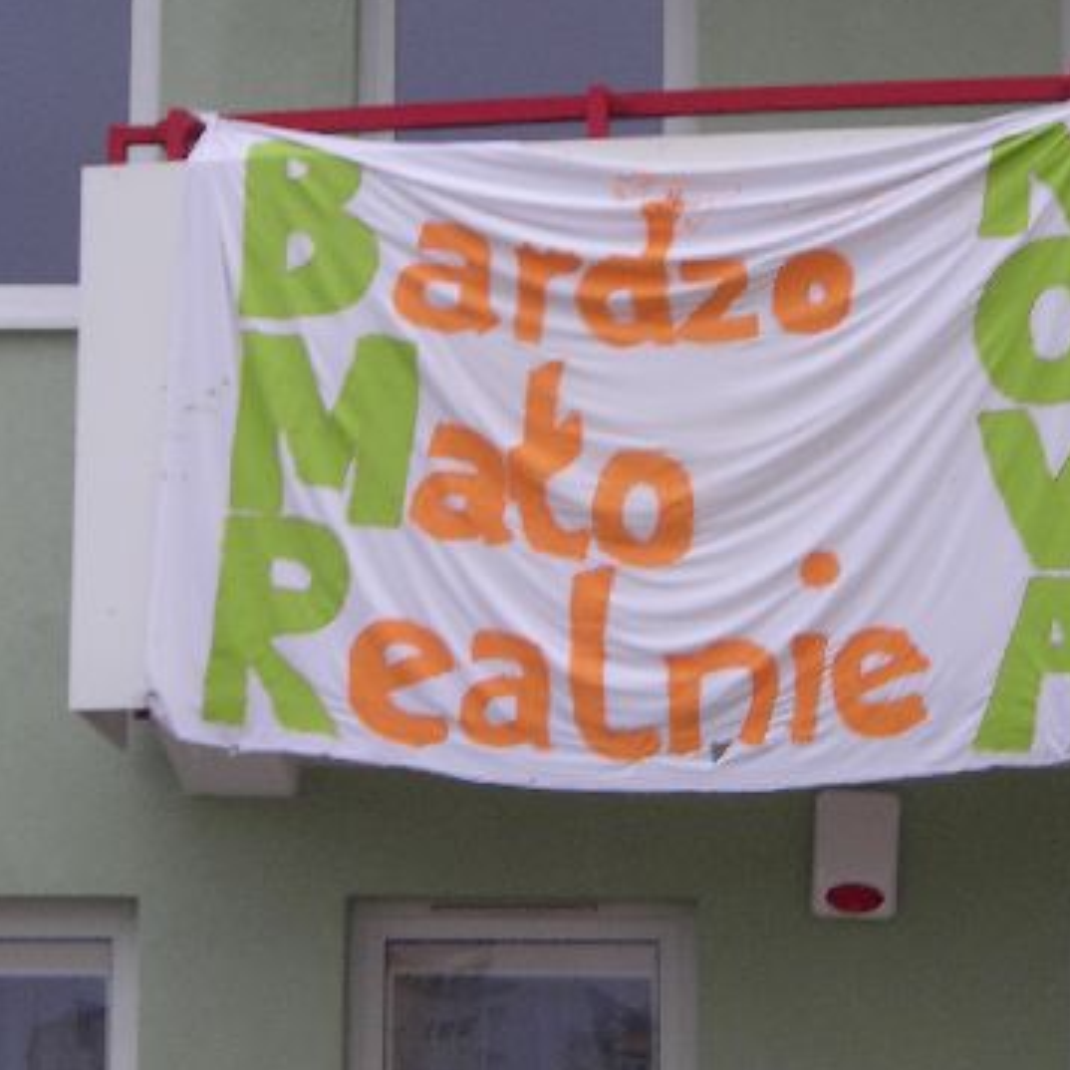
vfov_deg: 11.5
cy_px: 445
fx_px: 5316
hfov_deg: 11.5
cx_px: 693
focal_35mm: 152
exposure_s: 1/43.6
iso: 50
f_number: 4.2
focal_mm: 12.7
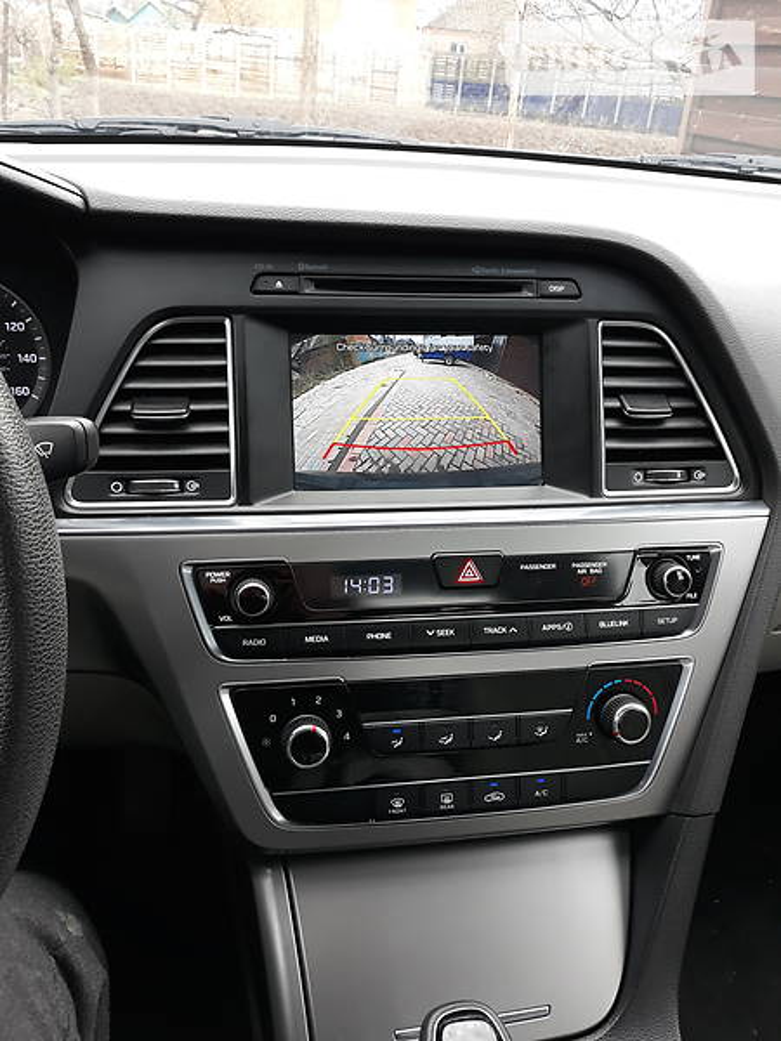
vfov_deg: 65.3
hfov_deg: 51.4
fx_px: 812
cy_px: 520
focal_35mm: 27
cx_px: 390
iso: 50
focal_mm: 3.7
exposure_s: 1/100
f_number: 1.7
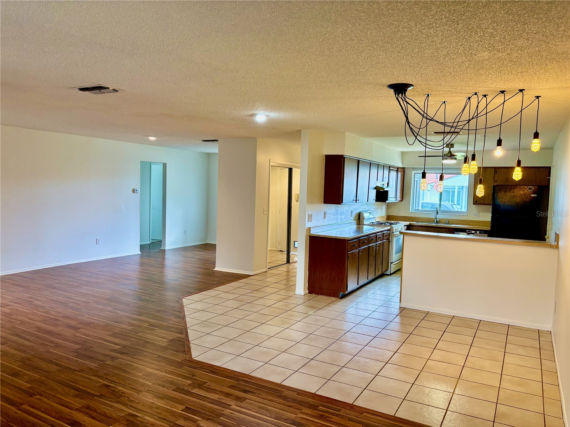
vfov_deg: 53.1
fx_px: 428
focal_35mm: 26
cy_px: 214
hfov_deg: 67.3
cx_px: 285
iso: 125
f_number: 1.6
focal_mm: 5.96
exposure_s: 1/60
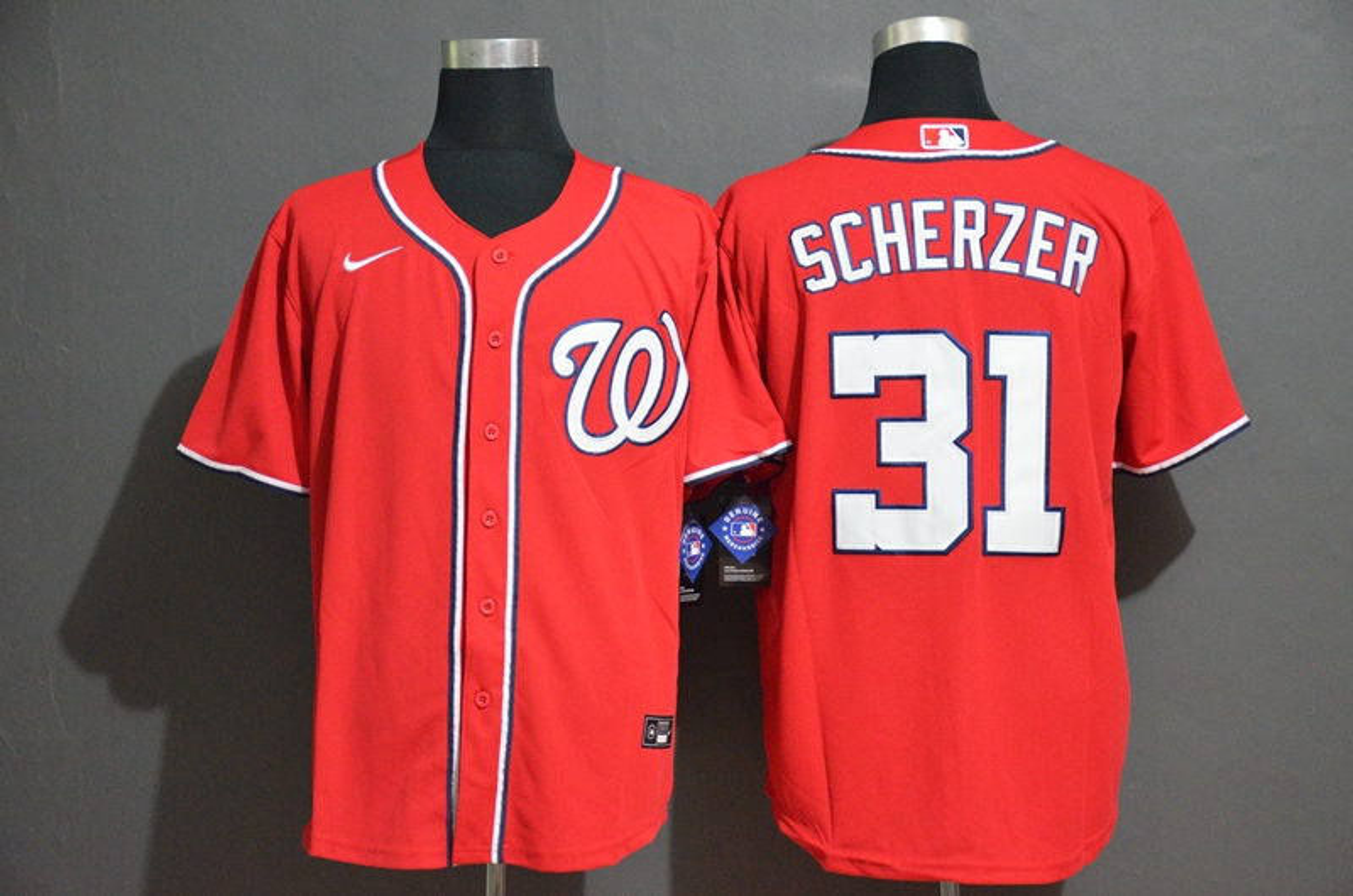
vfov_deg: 18.1
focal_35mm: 75
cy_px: 448
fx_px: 2813
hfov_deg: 27.0
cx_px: 676
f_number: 4.8
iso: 4000
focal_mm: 50
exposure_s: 1/13
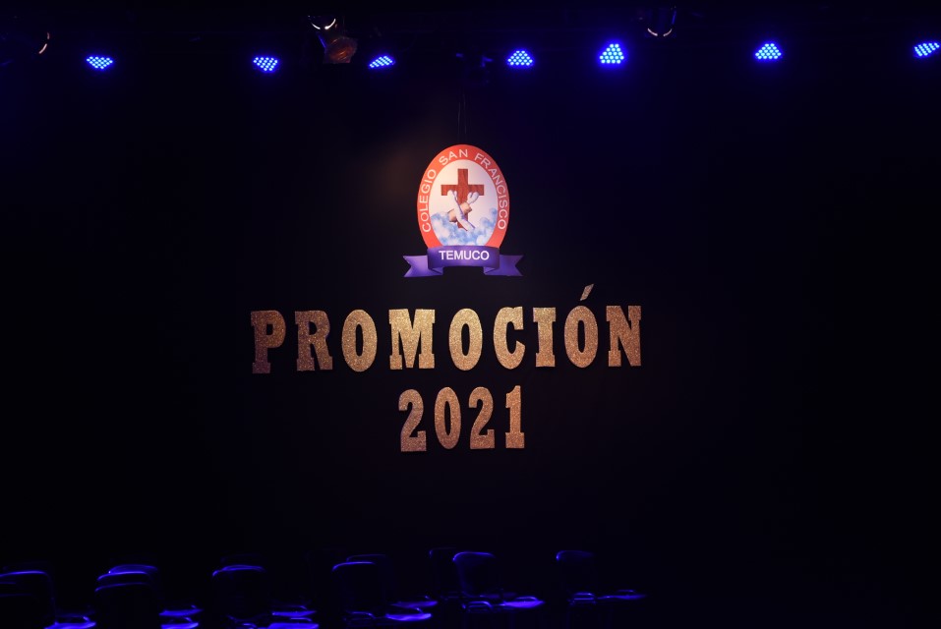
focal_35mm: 120
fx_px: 3139
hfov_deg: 17.0
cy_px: 314
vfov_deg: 11.4
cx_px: 470
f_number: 5.6
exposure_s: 1/30
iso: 400
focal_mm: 80
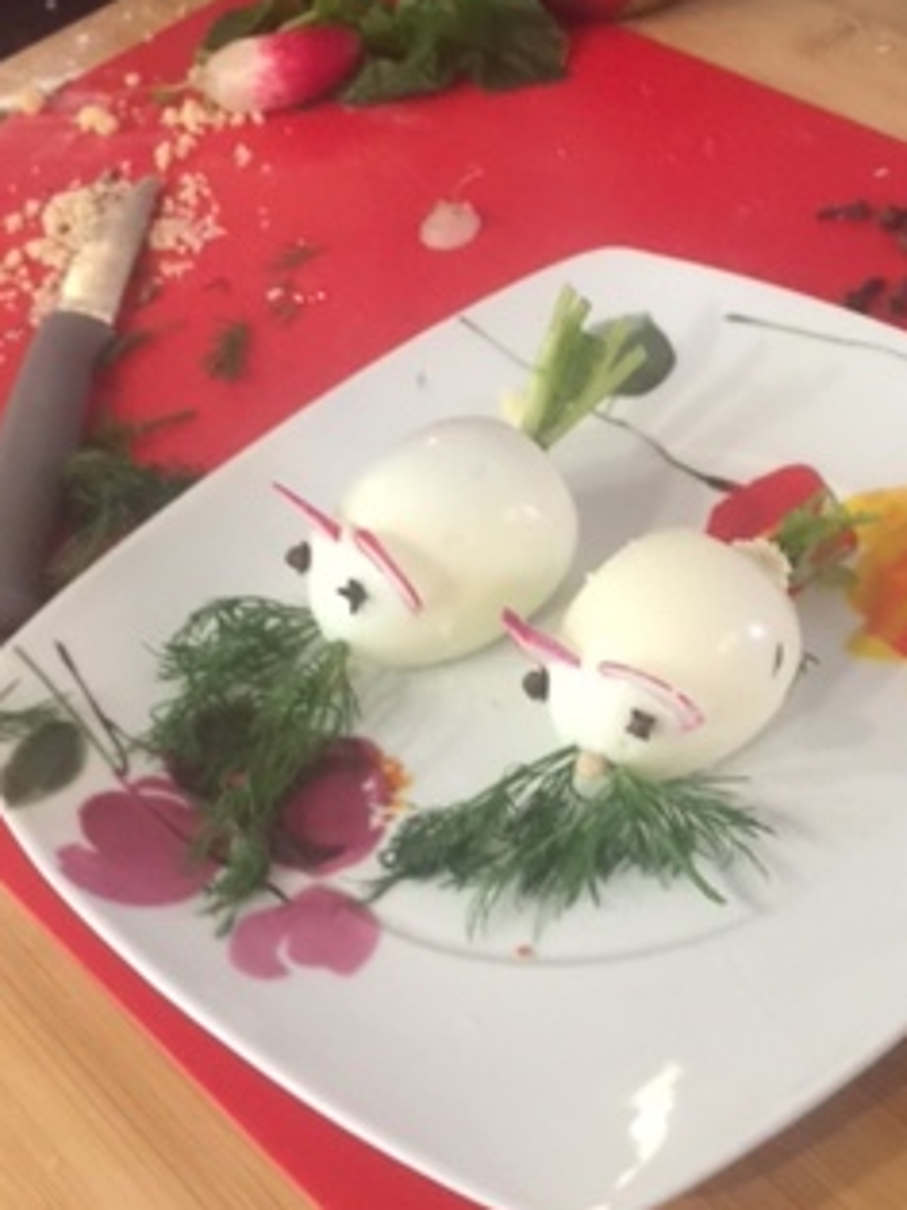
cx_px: 553
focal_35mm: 59
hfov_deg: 24.7
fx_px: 2063
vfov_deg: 32.6
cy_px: 749
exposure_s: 1/17
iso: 100
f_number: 2.2
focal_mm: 4.15
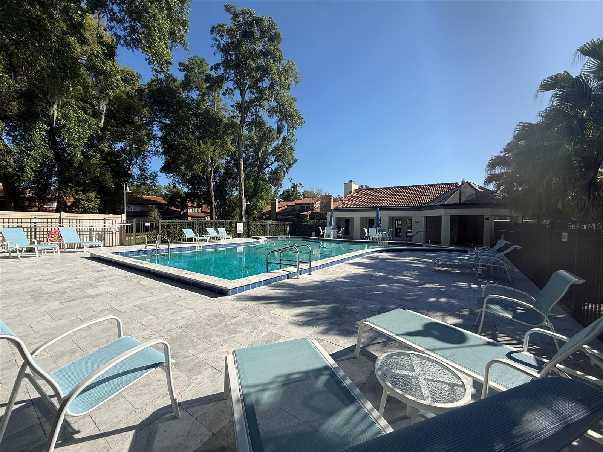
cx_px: 302
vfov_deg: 85.7
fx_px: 244
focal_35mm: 14
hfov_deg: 102.1
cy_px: 226
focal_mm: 2.22
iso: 50
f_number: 2.2
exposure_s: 1/2024
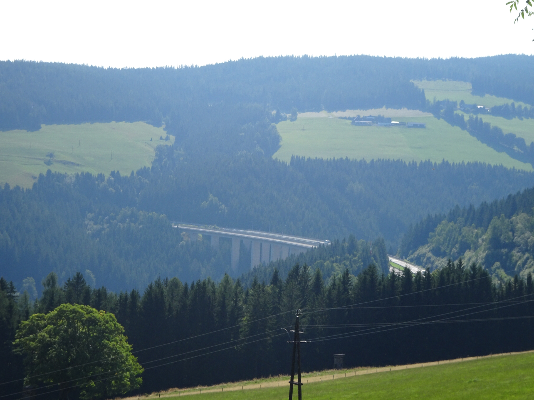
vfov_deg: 16.8
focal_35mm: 88
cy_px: 200
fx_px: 1358
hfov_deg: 22.3
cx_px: 267
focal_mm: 14.99
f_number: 5
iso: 80
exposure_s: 1/400
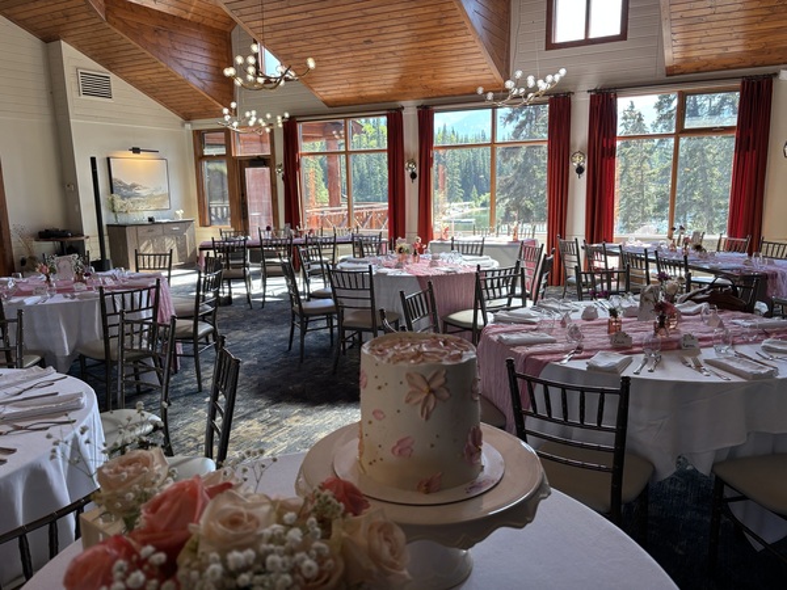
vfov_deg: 53.1
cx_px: 394
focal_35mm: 26
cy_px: 295
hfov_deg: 67.3
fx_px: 591
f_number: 1.6
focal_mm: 5.96
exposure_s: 1/120
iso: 50
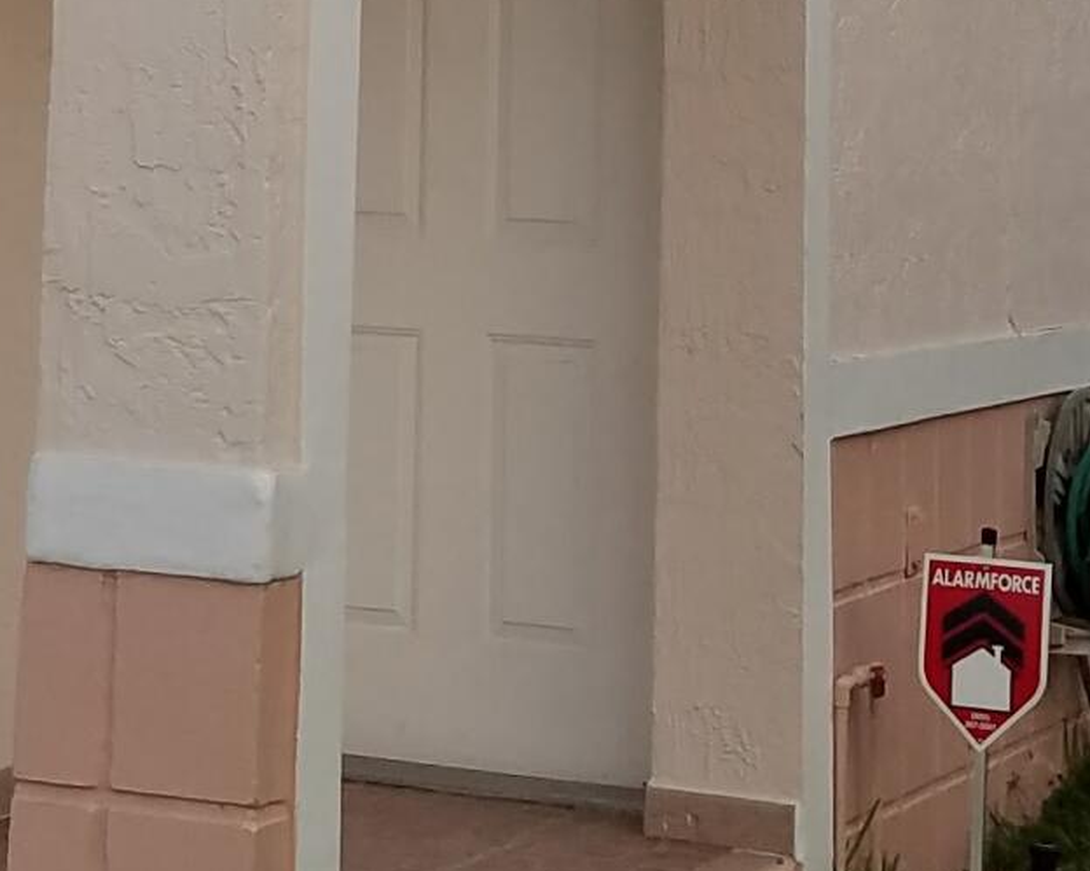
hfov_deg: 15.8
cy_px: -478
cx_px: 412
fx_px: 3935
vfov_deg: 12.0
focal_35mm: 122
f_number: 1.7
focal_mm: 4.2
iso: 80
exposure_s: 1/60
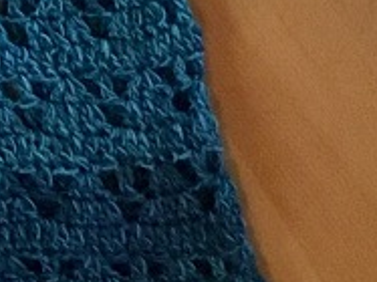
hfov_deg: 9.8
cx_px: -539
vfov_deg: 7.8
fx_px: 1926
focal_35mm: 177
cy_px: -393
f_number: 2.4
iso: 250
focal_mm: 3.3
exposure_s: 1/17
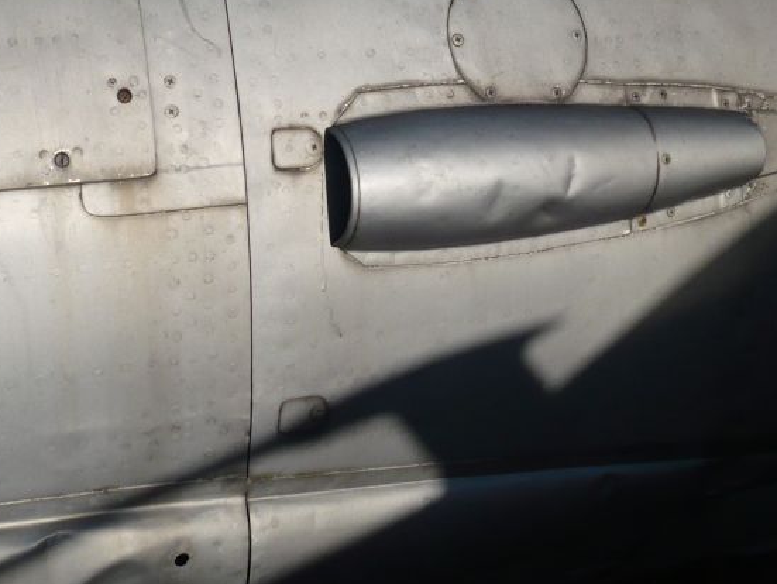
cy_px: 95
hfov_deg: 29.7
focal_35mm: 65
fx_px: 1460
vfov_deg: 22.2
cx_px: 498
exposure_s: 1/500
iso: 100
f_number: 8
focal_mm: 5.8
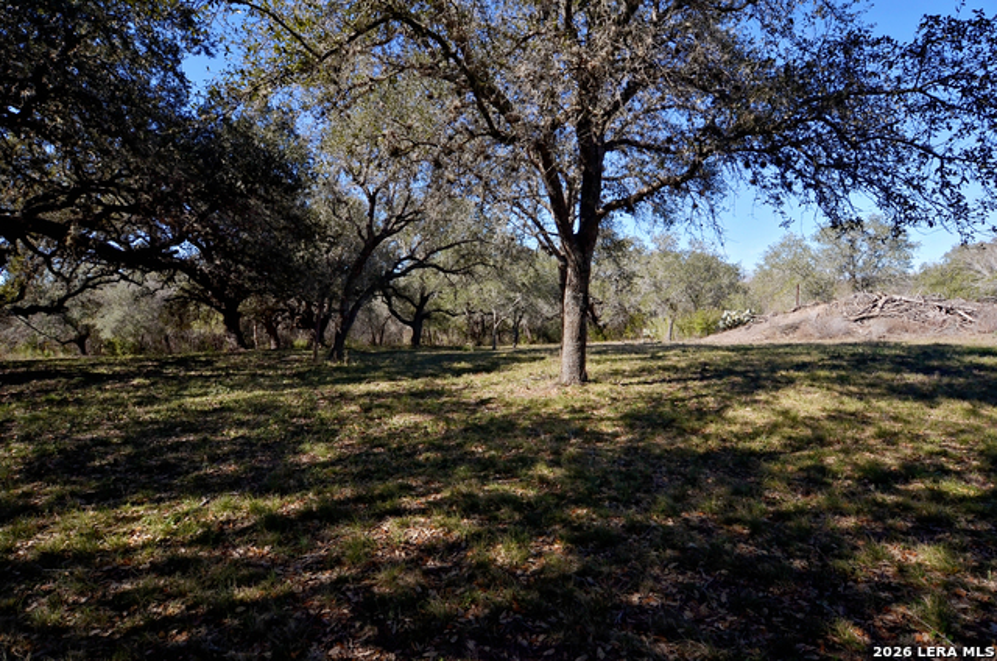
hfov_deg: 90.1
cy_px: 330
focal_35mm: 18
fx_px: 498
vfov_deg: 67.2
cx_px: 498
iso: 200
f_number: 8
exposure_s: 1/640
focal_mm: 12
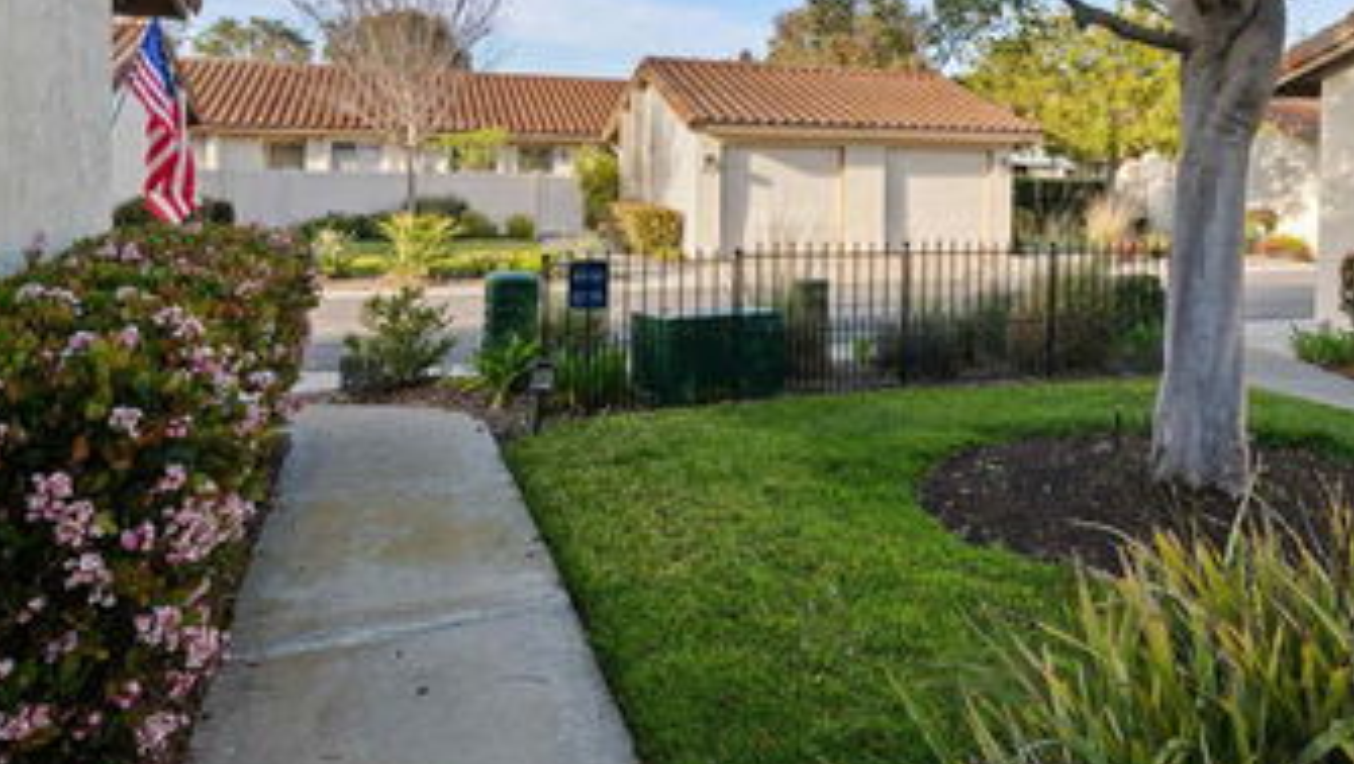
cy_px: 210
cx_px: 849
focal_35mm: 27
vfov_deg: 41.9
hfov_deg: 68.7
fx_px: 970
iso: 100
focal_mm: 12
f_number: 9
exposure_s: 1/125
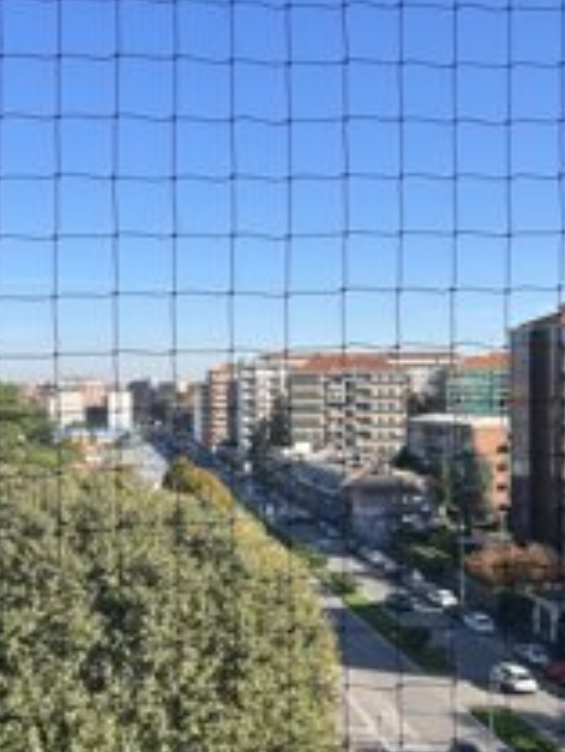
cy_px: 423
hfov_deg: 32.7
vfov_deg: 42.8
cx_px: 193
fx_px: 957
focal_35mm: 44
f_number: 1.5
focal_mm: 5.7
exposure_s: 1/3165
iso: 50
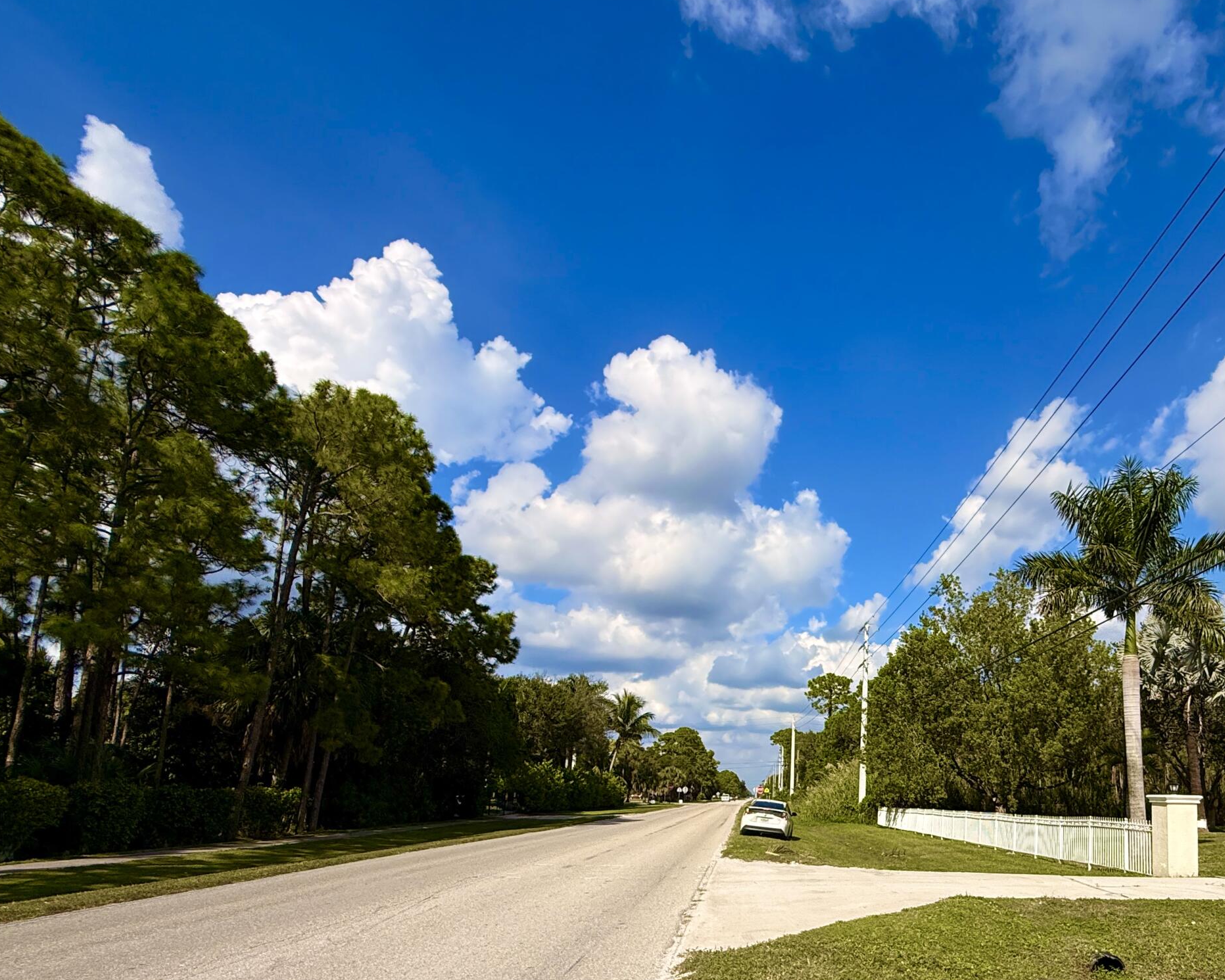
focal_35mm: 22
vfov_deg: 60.2
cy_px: 719
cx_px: 863
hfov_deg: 71.7
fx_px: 798
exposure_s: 1/4425
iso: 50
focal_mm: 2.22
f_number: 2.2
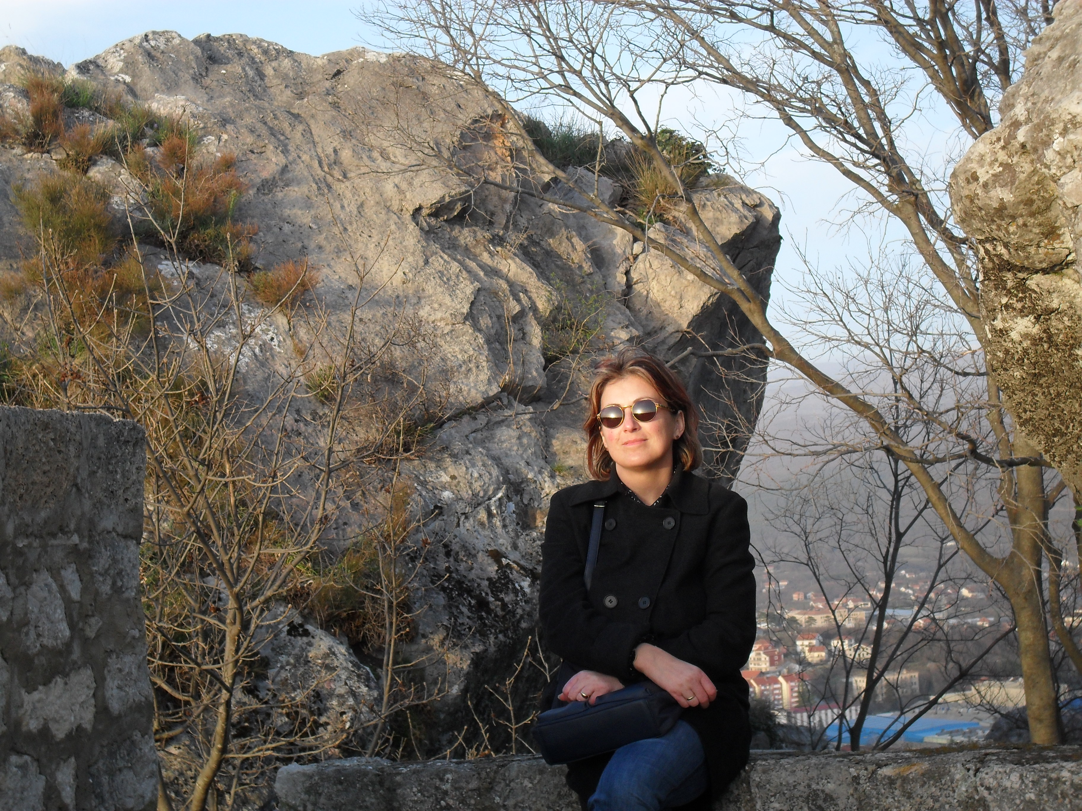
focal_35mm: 66
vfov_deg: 22.3
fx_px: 2063
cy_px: 406
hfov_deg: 29.4
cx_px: 541
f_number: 4.6
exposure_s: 1/90
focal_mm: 11.7
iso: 100
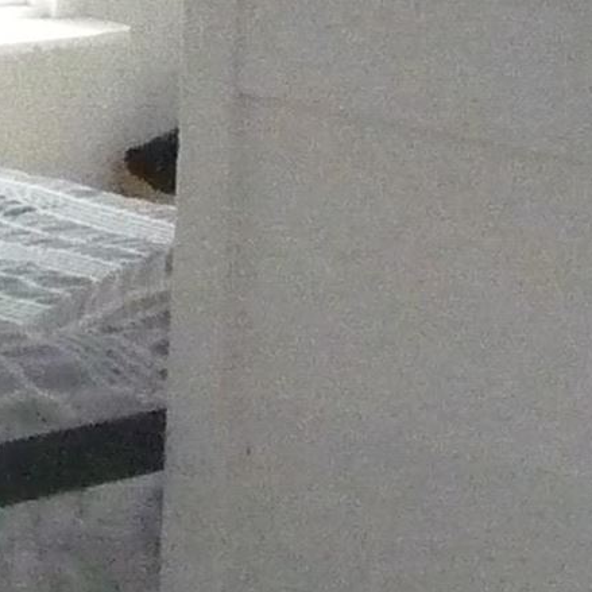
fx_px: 3347
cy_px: -97
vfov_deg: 10.0
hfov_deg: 10.1
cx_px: 124
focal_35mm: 173
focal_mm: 4.7
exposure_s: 1/400
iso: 1600
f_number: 8
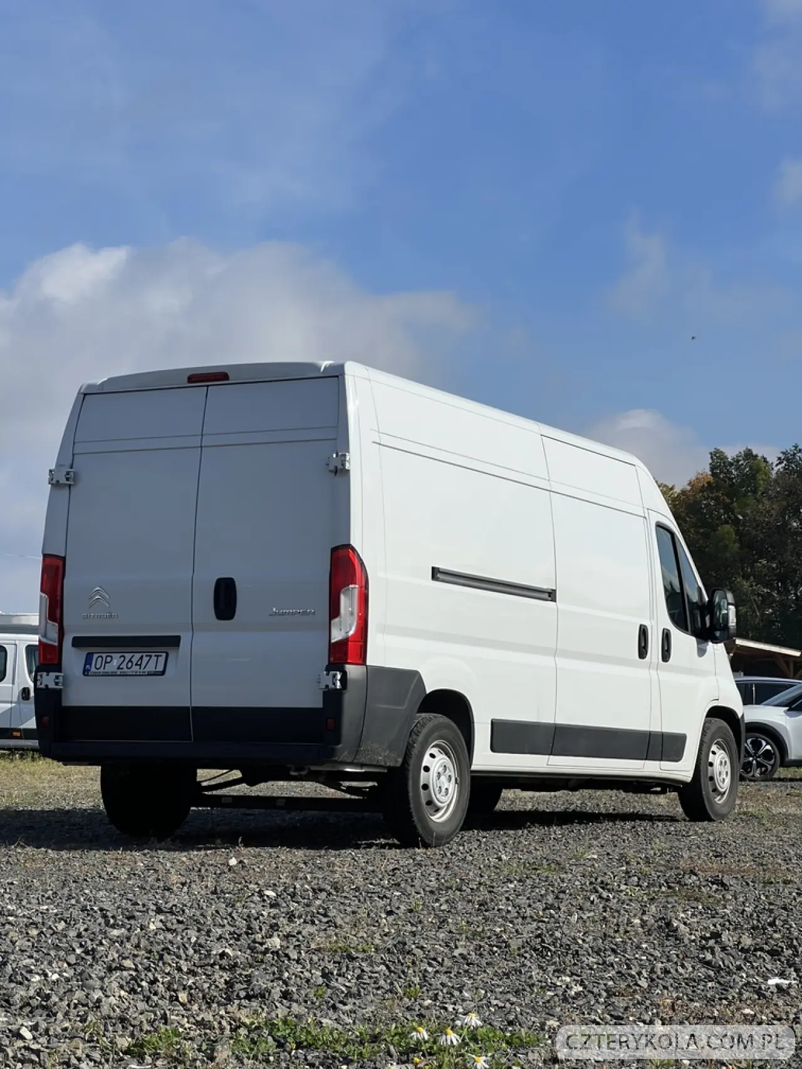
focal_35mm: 77
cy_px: 534
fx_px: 2379
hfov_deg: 19.1
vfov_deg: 25.3
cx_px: 401
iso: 32
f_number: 2.8
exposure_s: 1/1193
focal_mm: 9
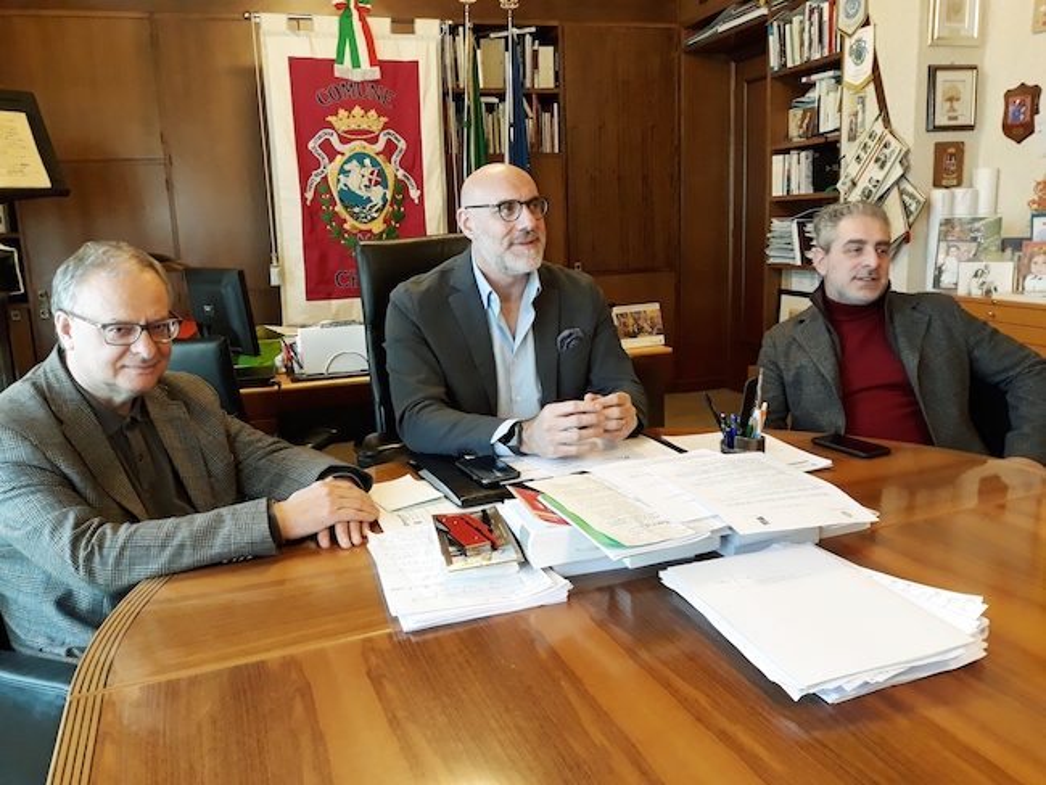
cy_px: 392
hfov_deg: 65.3
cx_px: 523
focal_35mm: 27
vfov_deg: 51.4
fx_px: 816
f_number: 1.7
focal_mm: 3.71
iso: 200
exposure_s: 1/50
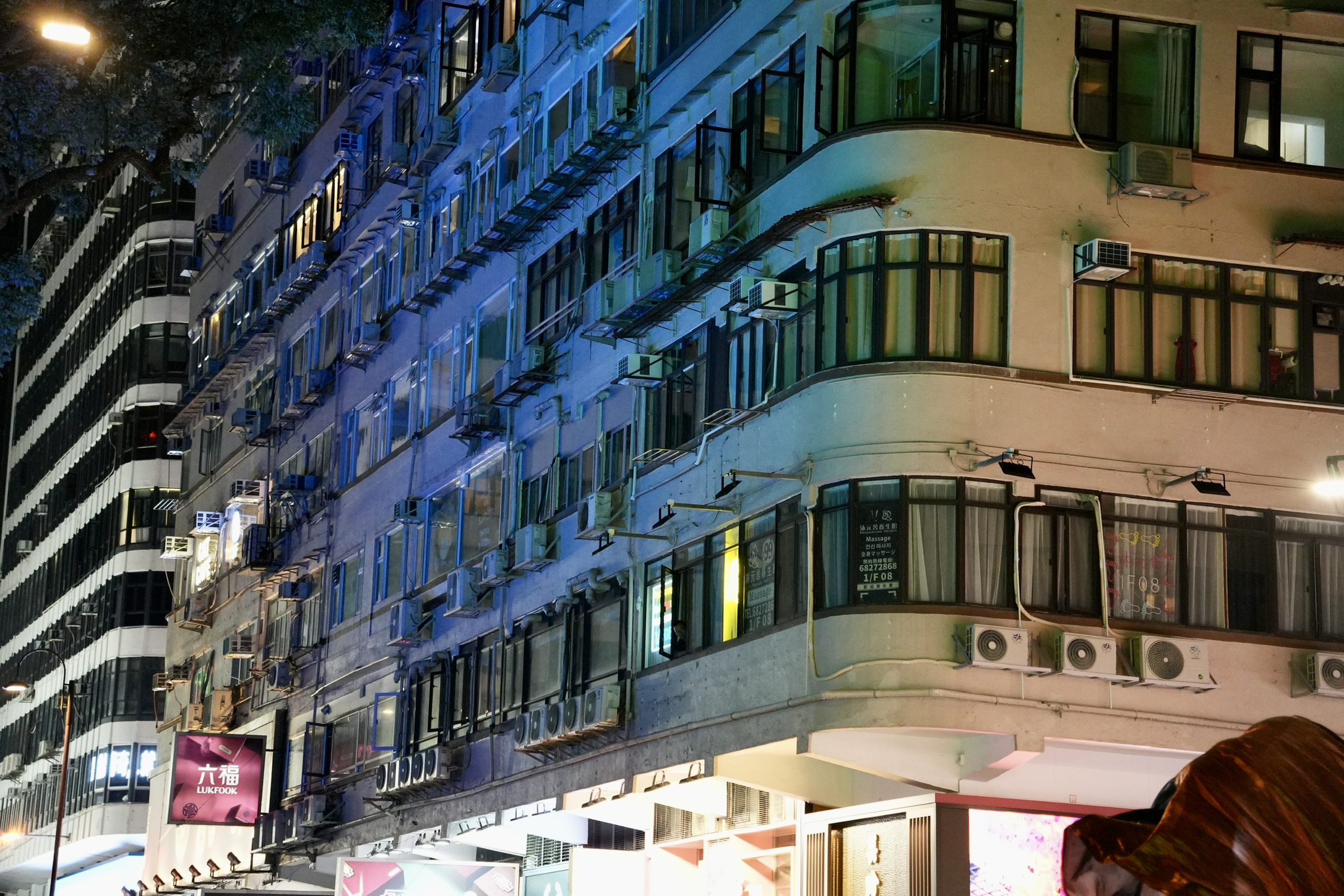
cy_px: 448
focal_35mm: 75
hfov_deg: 27.0
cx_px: 672
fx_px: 2800
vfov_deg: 18.2
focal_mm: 50
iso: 3200
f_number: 2.8
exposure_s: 1/250
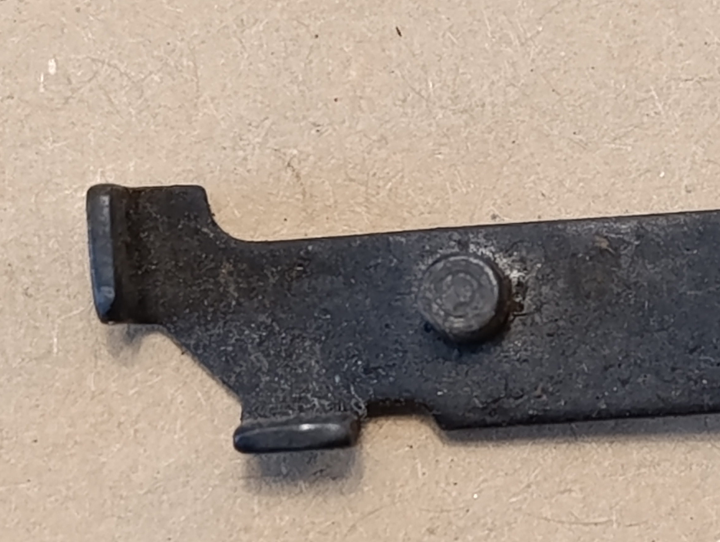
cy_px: 340
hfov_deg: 12.2
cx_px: 579
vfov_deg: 9.2
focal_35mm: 161
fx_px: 3353
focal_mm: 6.14
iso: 1000
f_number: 1.6
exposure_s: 1/100
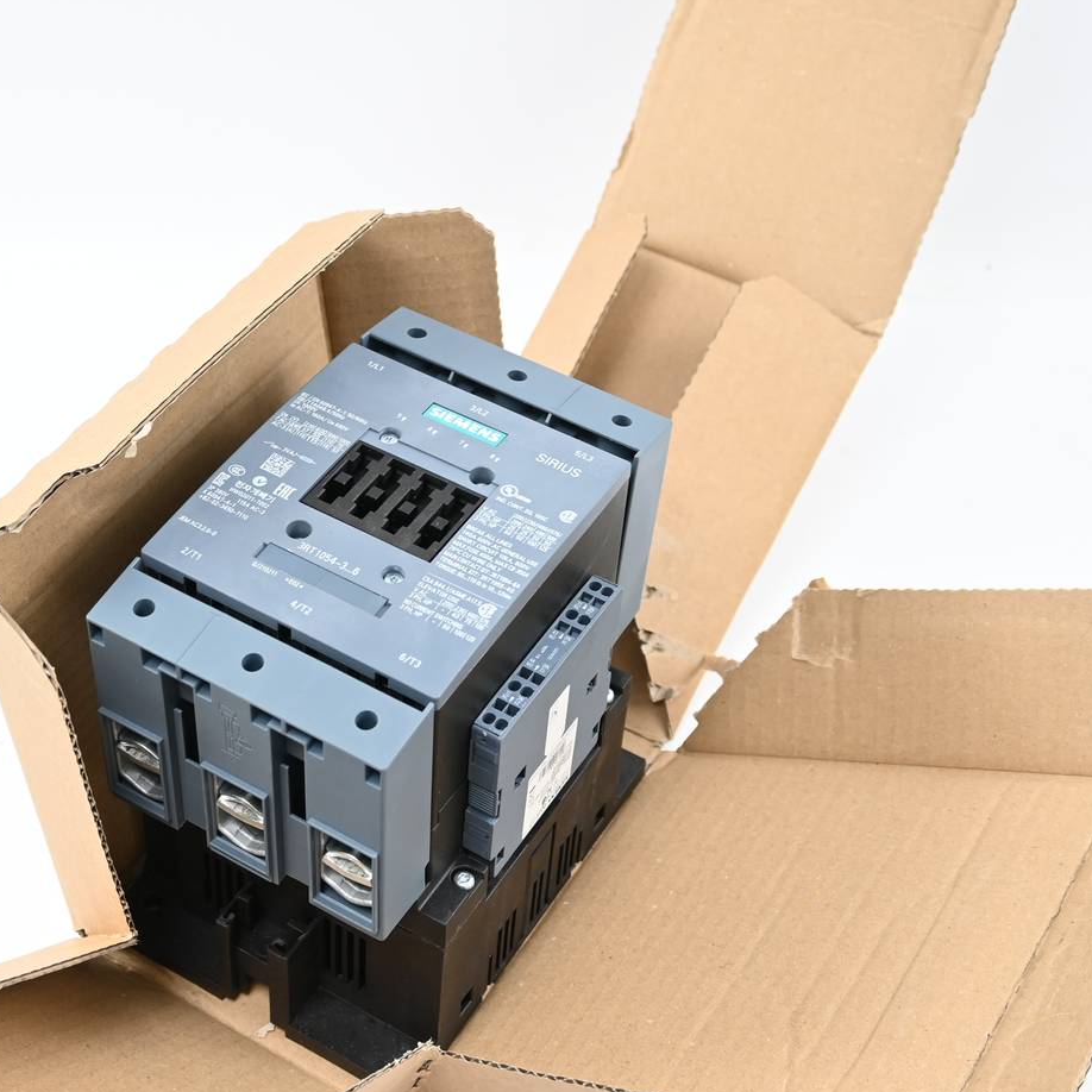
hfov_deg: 27.8
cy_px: 565
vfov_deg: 27.9
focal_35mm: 62
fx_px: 2195
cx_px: 393
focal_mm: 20.5
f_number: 3.8
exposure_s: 1/30
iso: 140
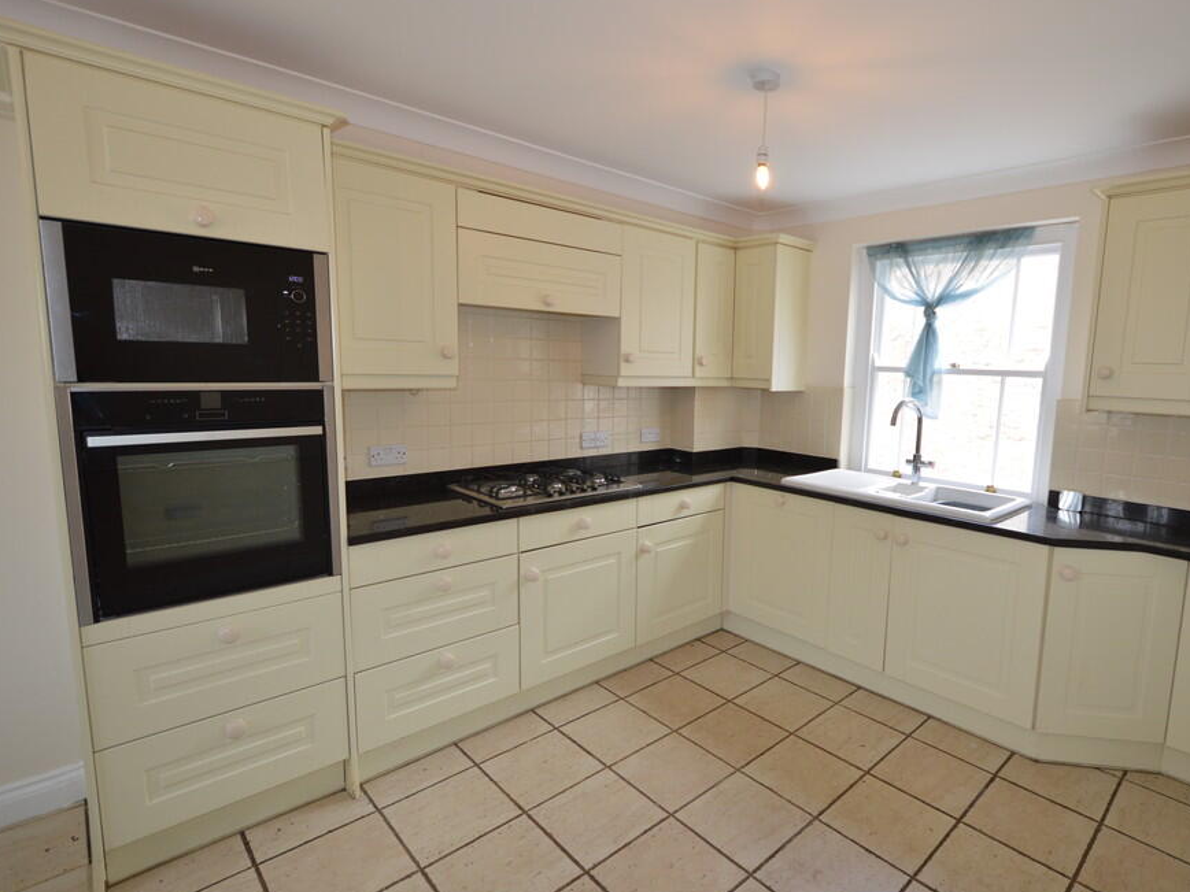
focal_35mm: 17
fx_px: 584
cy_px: 458
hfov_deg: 90.2
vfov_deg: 74.7
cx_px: 692
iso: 400
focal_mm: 10
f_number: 4
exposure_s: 1/125
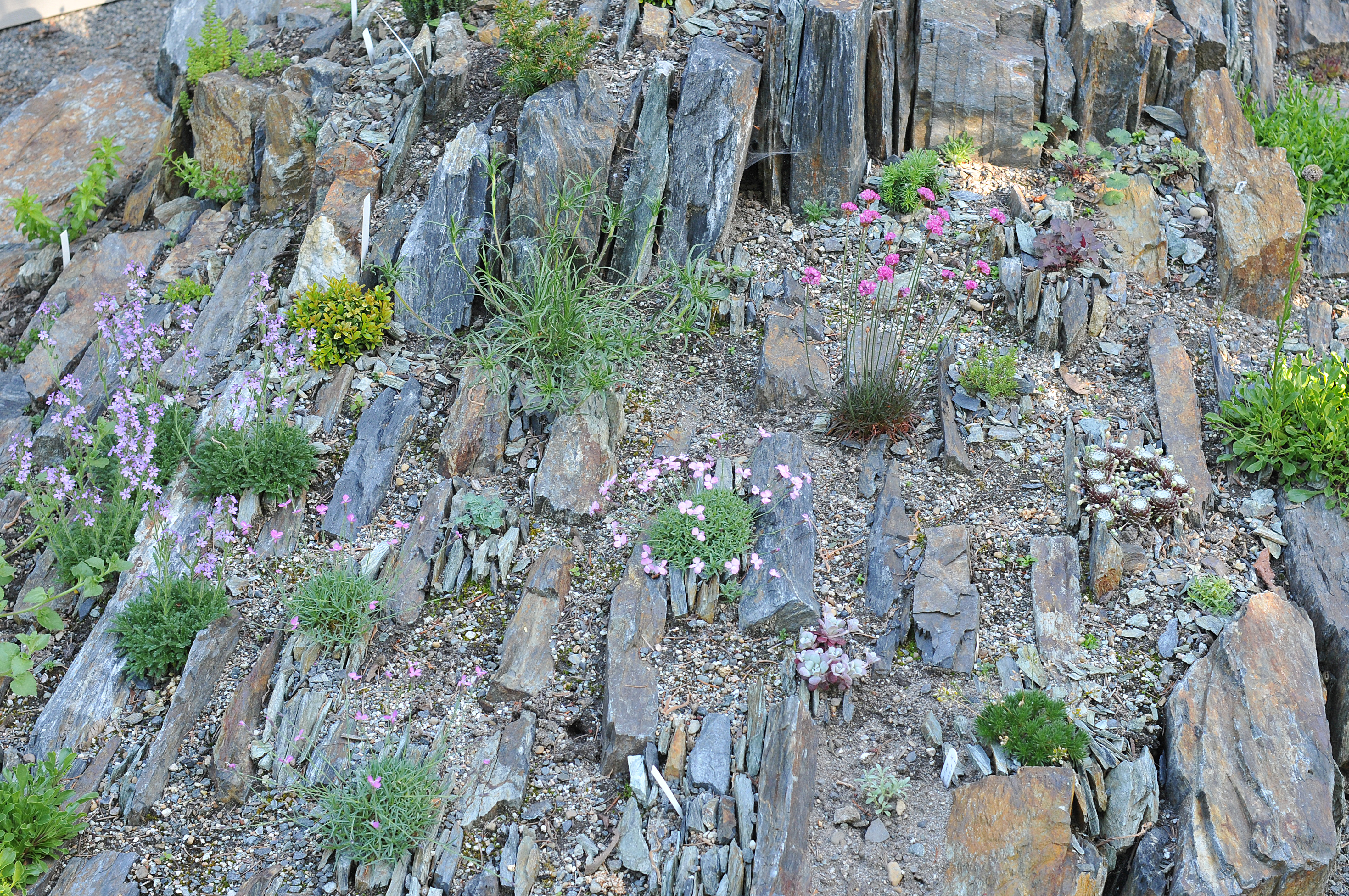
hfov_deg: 37.9
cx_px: 674
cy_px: 448
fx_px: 1965
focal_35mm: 52
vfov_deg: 25.7
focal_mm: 35
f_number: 6.3
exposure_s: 1/50
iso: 400
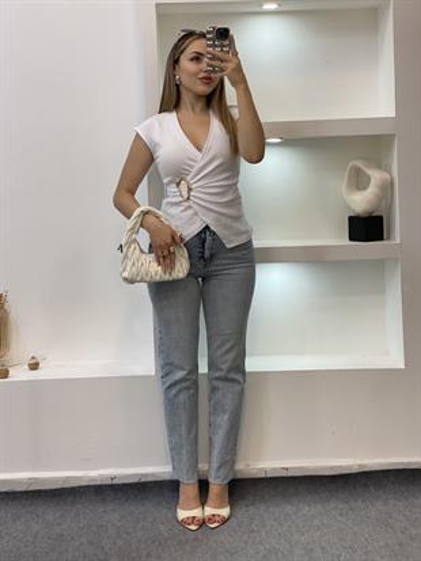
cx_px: 210
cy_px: 280
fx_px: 843
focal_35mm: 52
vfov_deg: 36.8
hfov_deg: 28.0
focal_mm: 6
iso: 80
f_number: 2
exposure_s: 1/100
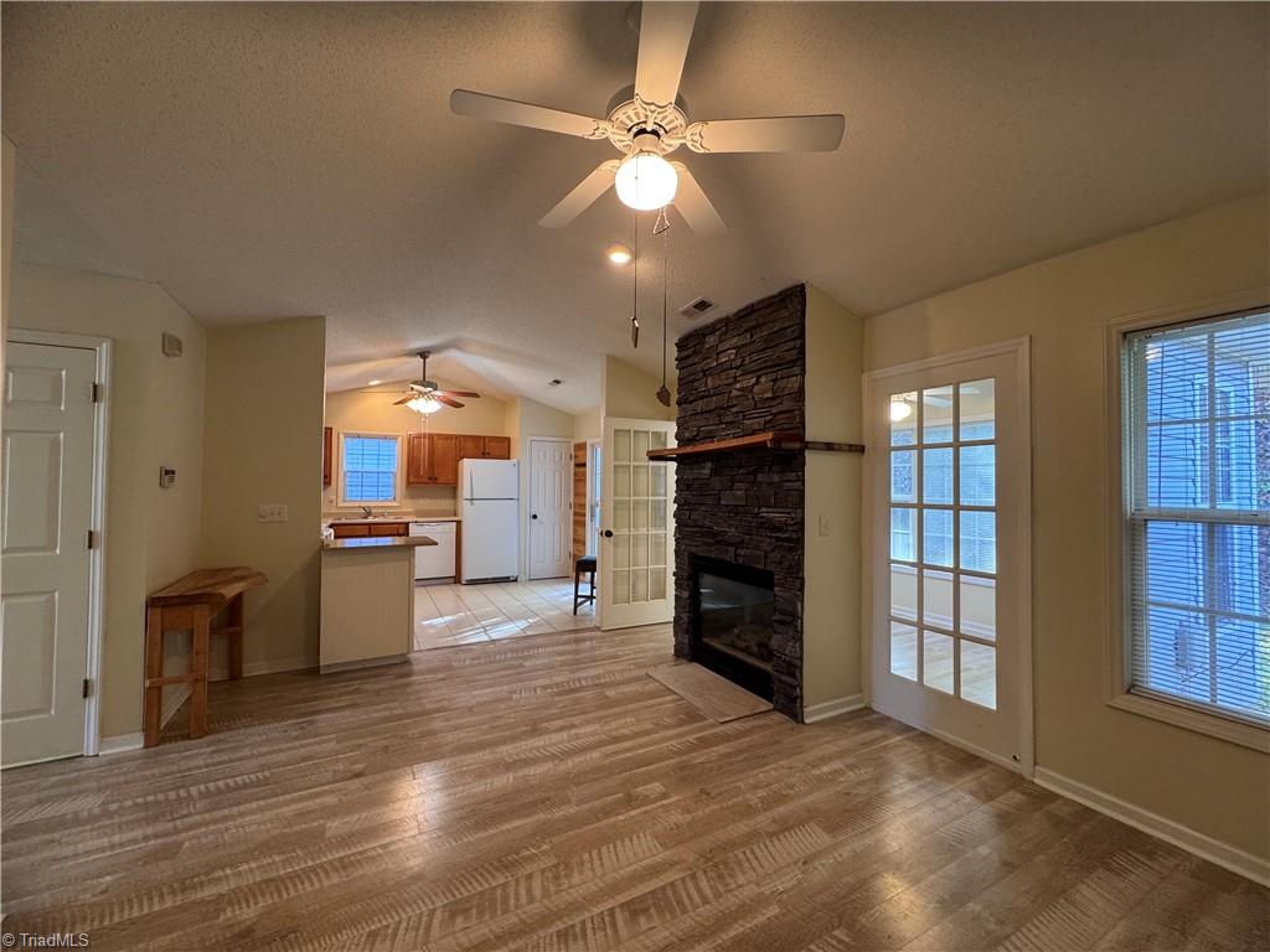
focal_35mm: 14
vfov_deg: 85.7
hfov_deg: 102.1
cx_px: 635
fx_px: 514
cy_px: 476
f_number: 2.2
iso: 250
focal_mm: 2.22
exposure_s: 1/60
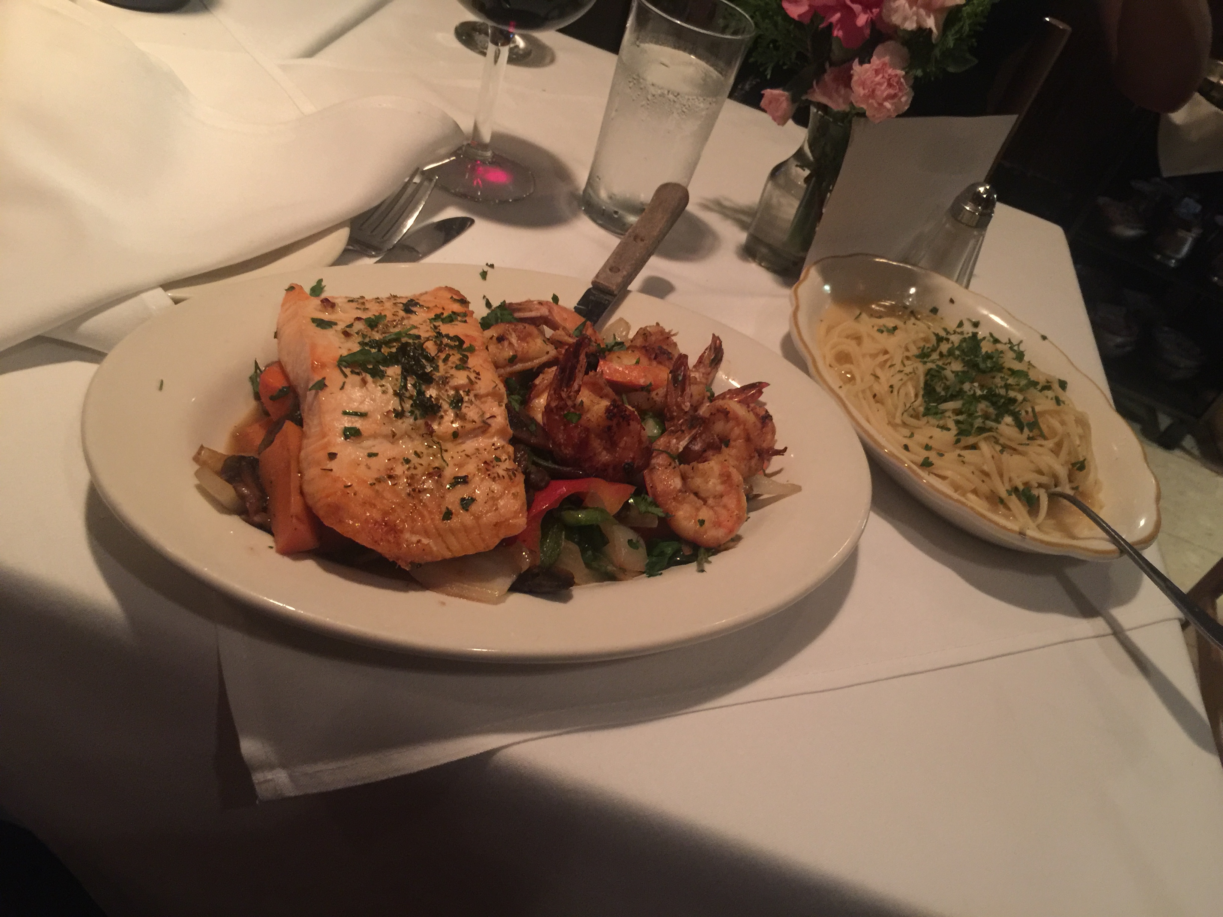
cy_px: 458
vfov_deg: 48.2
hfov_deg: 61.7
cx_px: 612
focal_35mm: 29
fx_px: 1025
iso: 125
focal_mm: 4.15
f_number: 2.2
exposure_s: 1/4
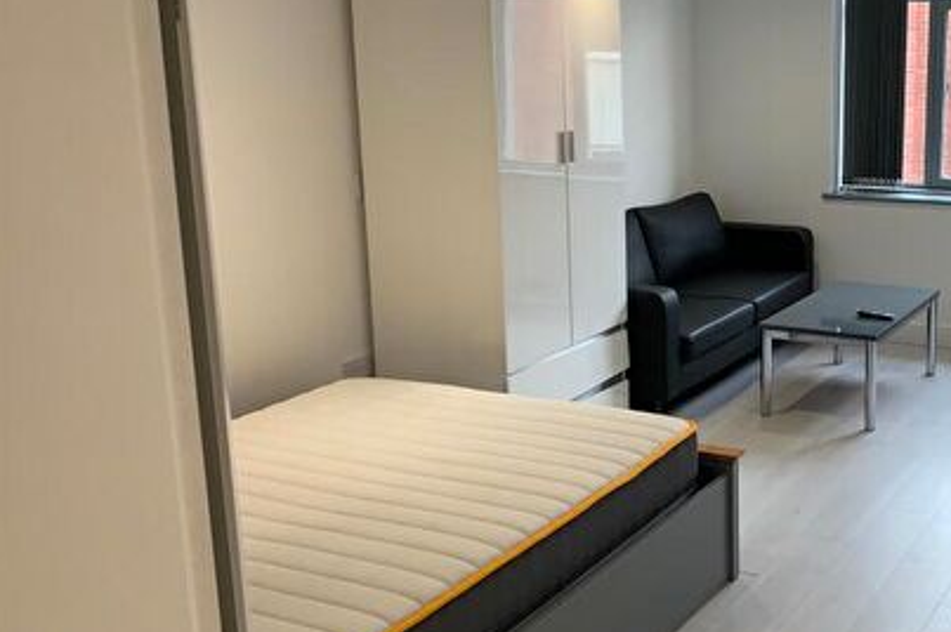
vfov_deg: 28.6
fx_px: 1241
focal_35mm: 47
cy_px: 303
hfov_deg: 40.5
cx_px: 739
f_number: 1.8
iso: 80
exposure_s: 1/121
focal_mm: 4.25
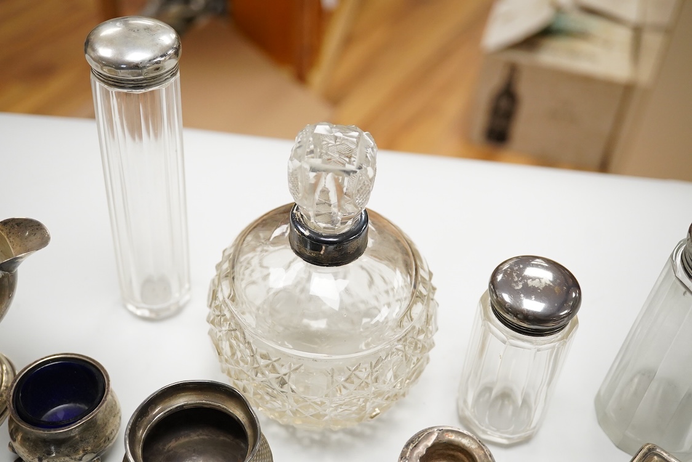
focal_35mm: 45
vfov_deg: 29.9
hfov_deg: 43.6
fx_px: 865
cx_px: 346
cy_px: 231
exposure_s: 1/400
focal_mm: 30
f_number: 6.3
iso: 2500
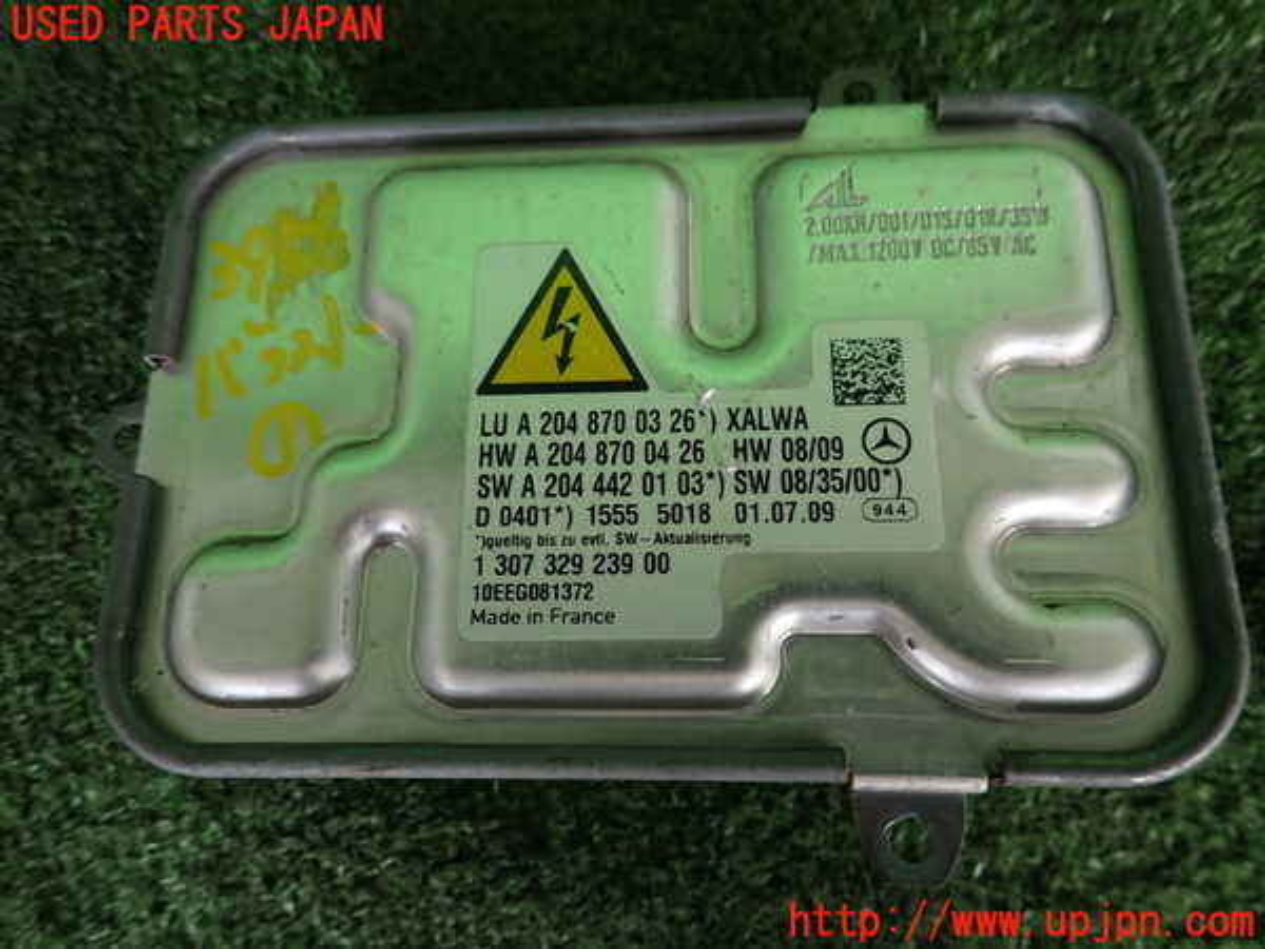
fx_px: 914
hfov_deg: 69.4
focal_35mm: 25
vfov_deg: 54.9
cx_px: 632
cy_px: 474
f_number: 2
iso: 100
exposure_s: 1/80
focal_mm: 4.5
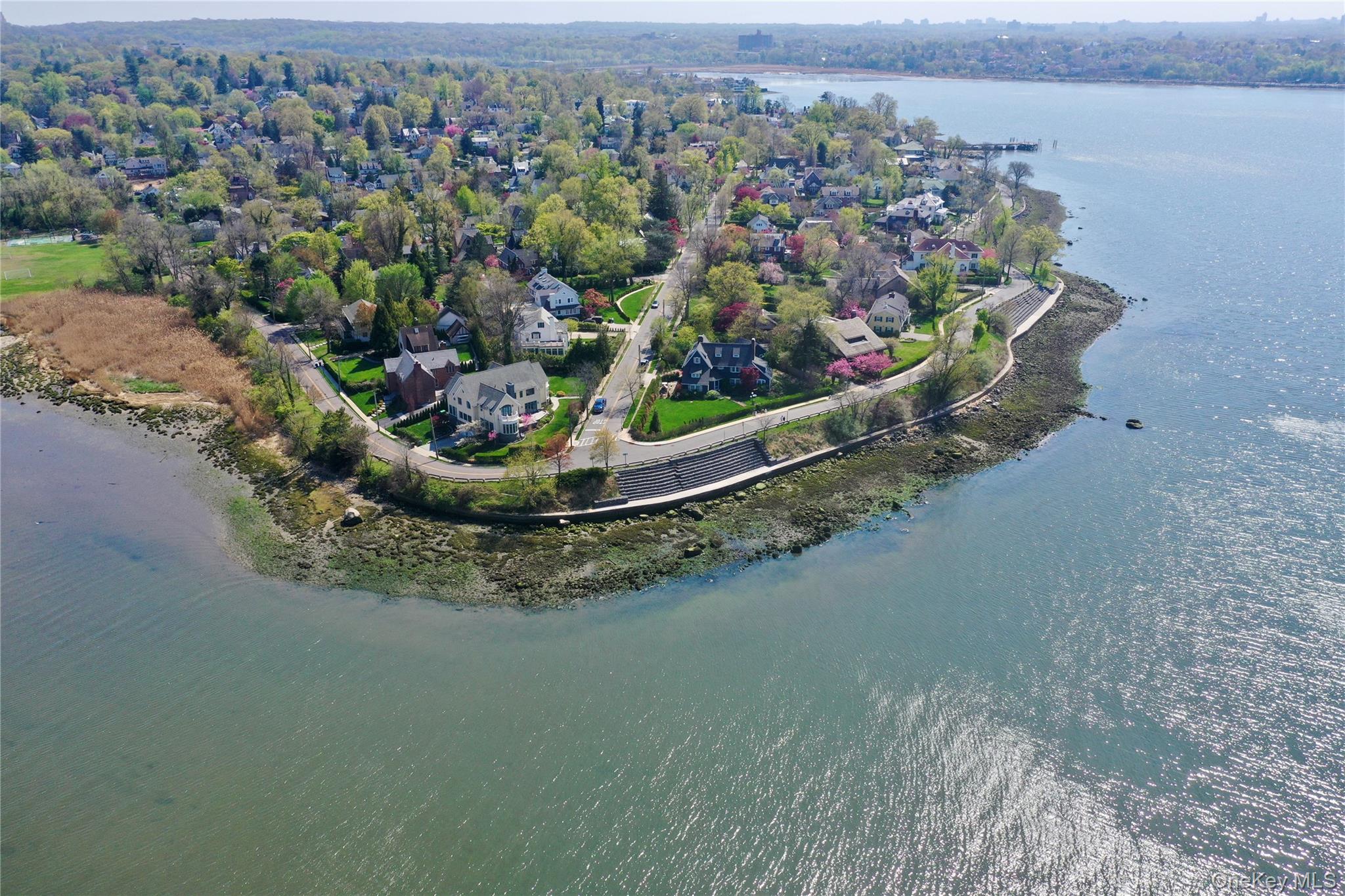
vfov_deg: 46.4
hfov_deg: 65.5
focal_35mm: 28
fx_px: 1046
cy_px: 448
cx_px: 672
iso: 100
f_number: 5.6
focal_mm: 10.26
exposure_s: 1/500
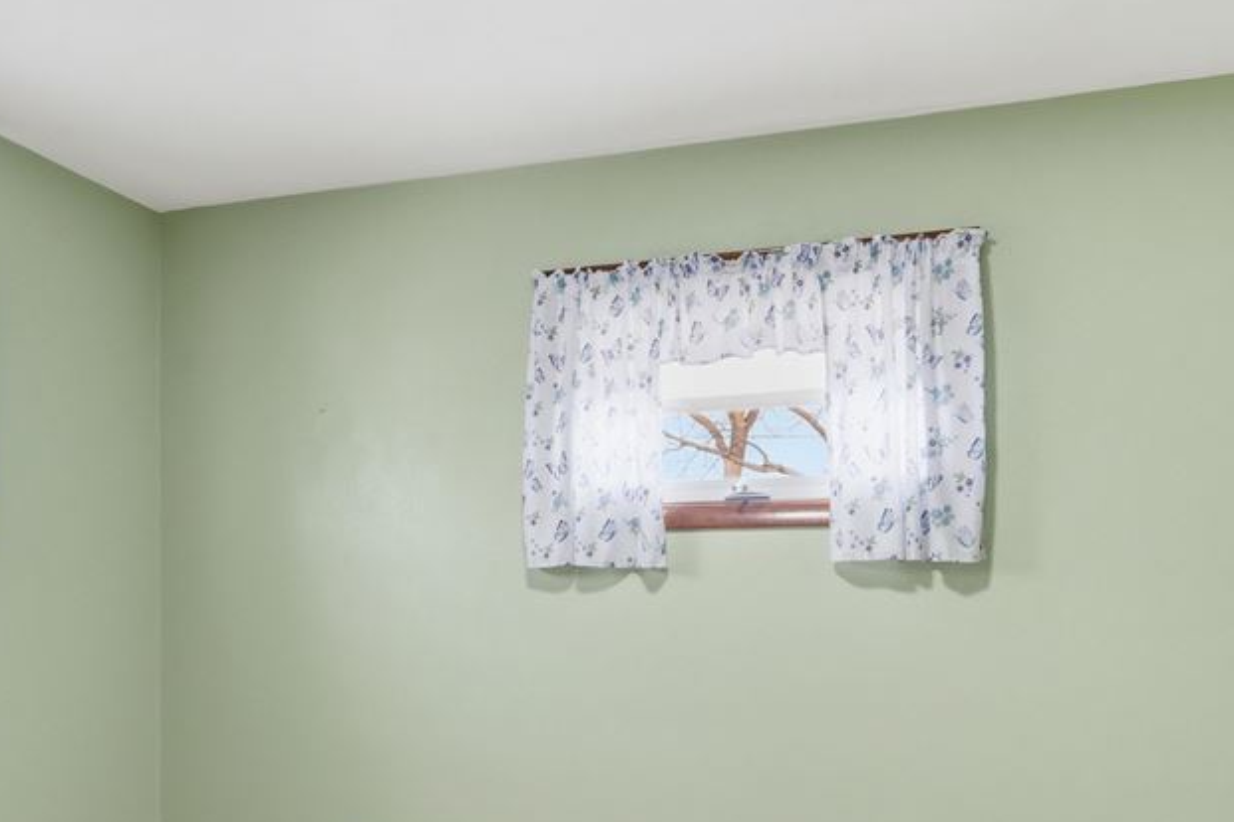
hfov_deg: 56.9
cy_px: 581
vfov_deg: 39.2
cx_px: 519
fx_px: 1131
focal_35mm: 33
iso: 400
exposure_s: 1/40
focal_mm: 16
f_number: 10
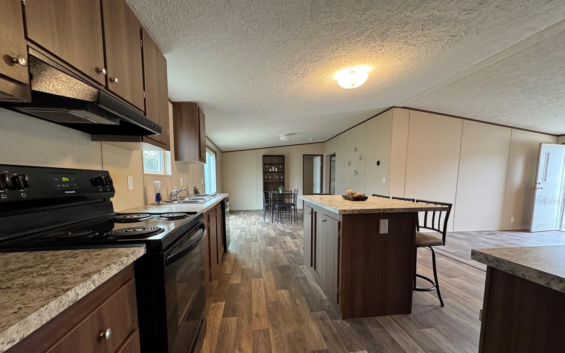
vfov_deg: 74.4
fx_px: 231
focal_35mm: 15
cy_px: 201
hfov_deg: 101.5
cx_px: 282
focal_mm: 2.22
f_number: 2.2
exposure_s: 1/60
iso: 500
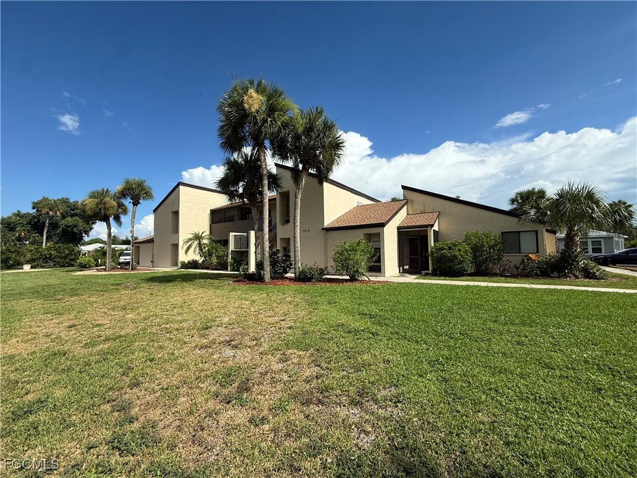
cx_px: 318
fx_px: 258
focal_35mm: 14
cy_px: 239
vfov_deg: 85.7
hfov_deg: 102.1
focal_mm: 2.22
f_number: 2.2
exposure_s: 1/3125
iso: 50
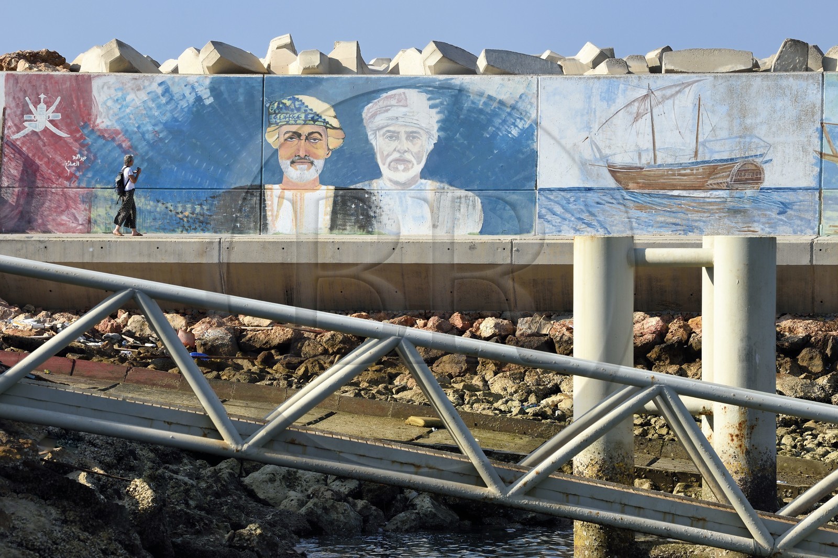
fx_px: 4654
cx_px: 419
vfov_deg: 6.9
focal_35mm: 200
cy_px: 279
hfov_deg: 10.3
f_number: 10
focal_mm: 200
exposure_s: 1/400
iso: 200
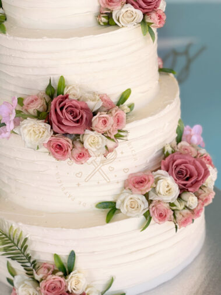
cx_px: 110
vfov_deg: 25.3
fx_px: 655
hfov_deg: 19.1
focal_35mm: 77
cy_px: 148
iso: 25
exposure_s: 1/121
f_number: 2.8
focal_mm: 9
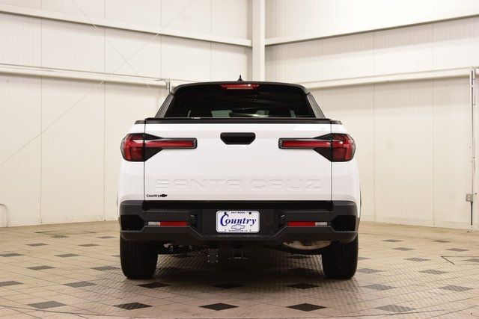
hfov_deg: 33.4
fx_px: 798
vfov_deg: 22.6
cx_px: 240
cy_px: 160
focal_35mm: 60
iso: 800
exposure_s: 1/30
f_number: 7.1
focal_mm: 40
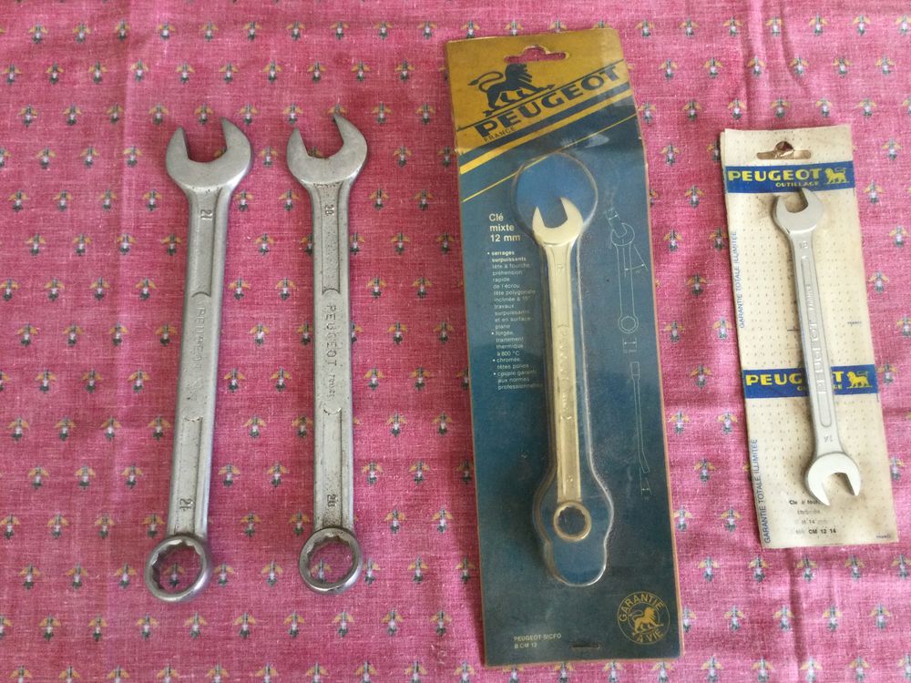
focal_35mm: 31
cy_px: 342
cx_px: 456
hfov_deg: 58.4
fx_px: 816
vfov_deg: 45.4
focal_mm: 3.3
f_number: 2.4
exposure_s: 1/33
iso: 50
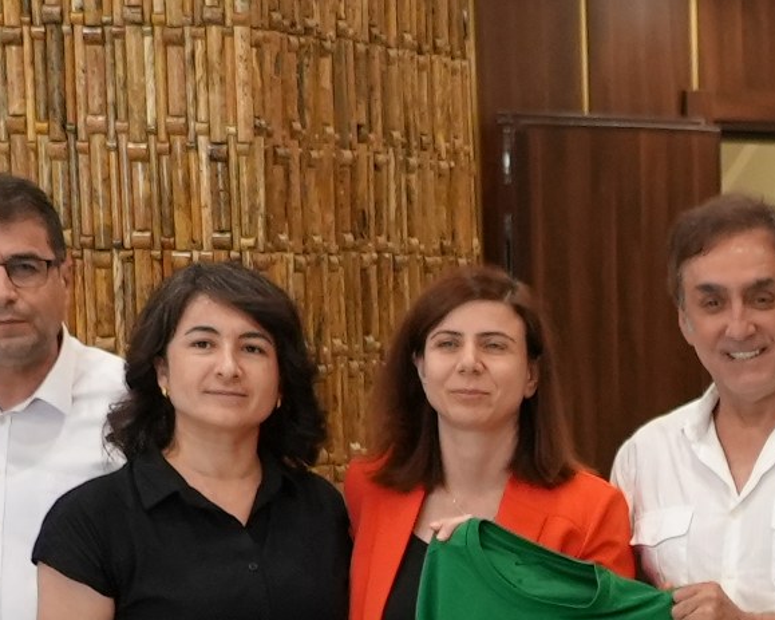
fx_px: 3899
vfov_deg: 8.8
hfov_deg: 10.8
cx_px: 1278
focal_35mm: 170
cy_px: 1016
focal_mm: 35
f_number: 4
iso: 2500
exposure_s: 1/160
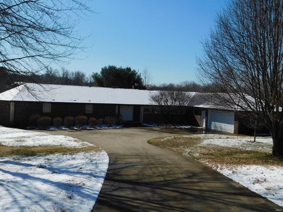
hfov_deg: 51.4
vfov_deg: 39.7
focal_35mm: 36
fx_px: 294
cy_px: 106
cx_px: 142
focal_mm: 6.3
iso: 125
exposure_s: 1/640
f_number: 7
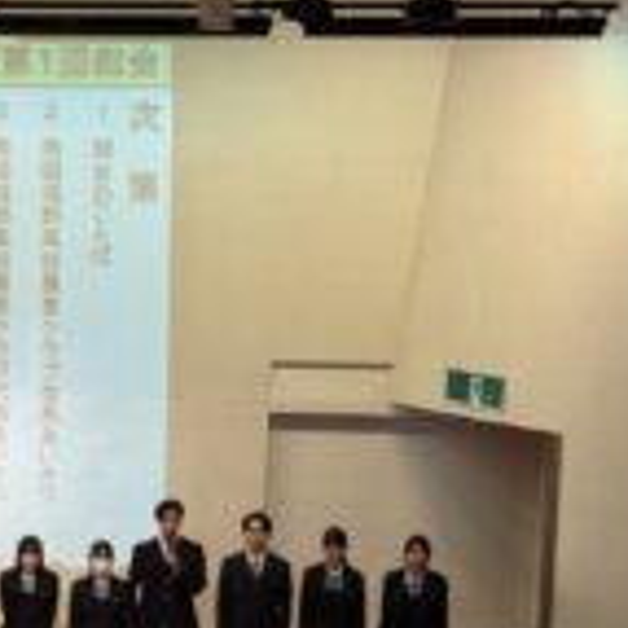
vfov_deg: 13.7
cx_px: -213
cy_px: 466
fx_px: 2607
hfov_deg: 13.2
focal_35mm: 127
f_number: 1.78
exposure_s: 1/60
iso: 125
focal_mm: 6.76
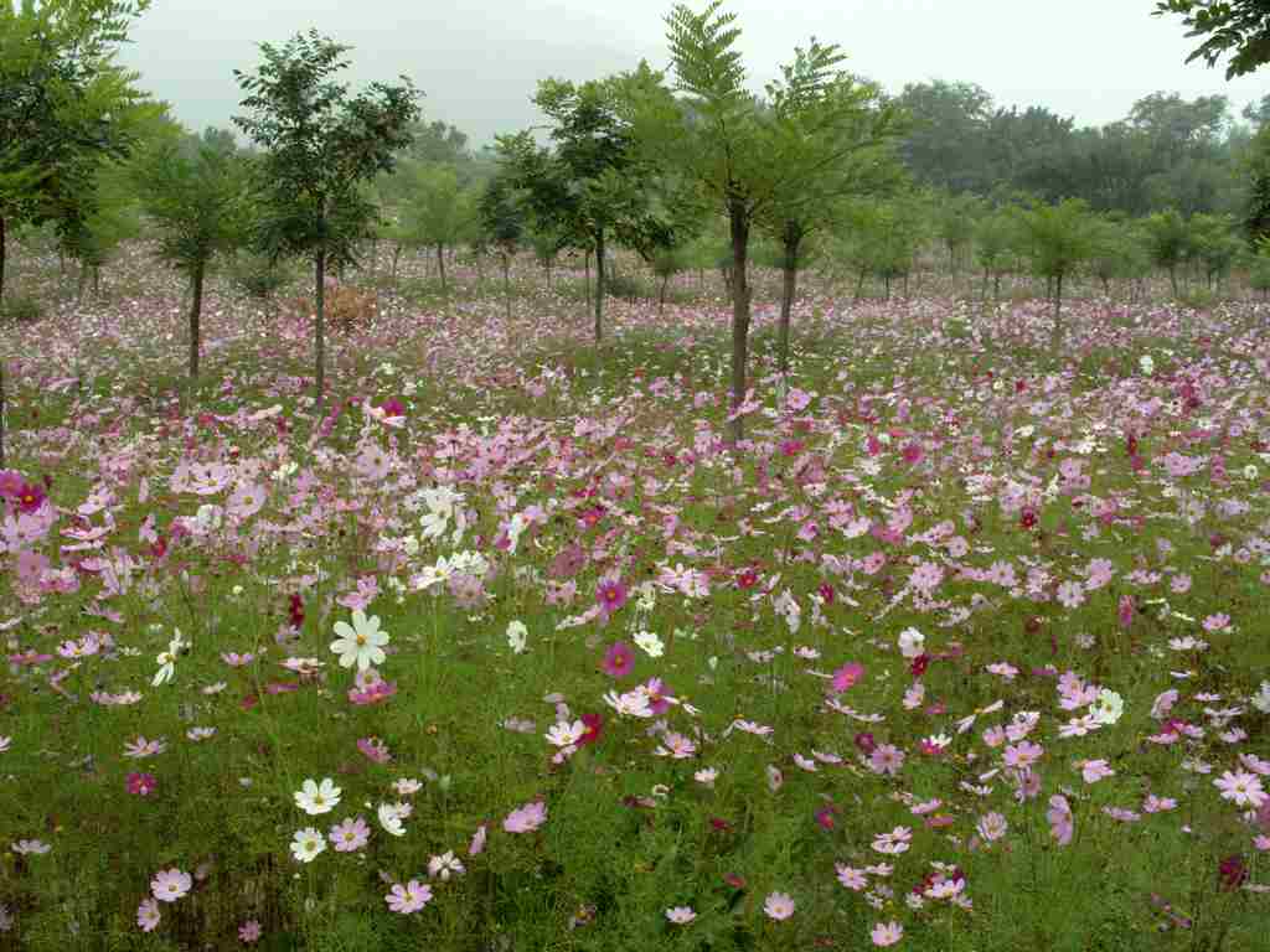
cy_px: 476
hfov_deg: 52.6
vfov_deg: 40.7
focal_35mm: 35
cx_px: 635
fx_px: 1284
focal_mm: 7.8
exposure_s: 1/1500
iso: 800
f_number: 5.7
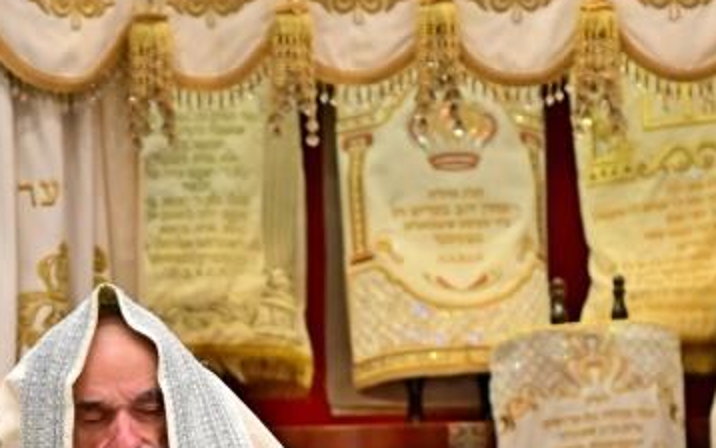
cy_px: 580
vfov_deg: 1.5
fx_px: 17080
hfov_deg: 2.4
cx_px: 222
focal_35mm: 875
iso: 200
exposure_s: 1/320
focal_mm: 200
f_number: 2.8
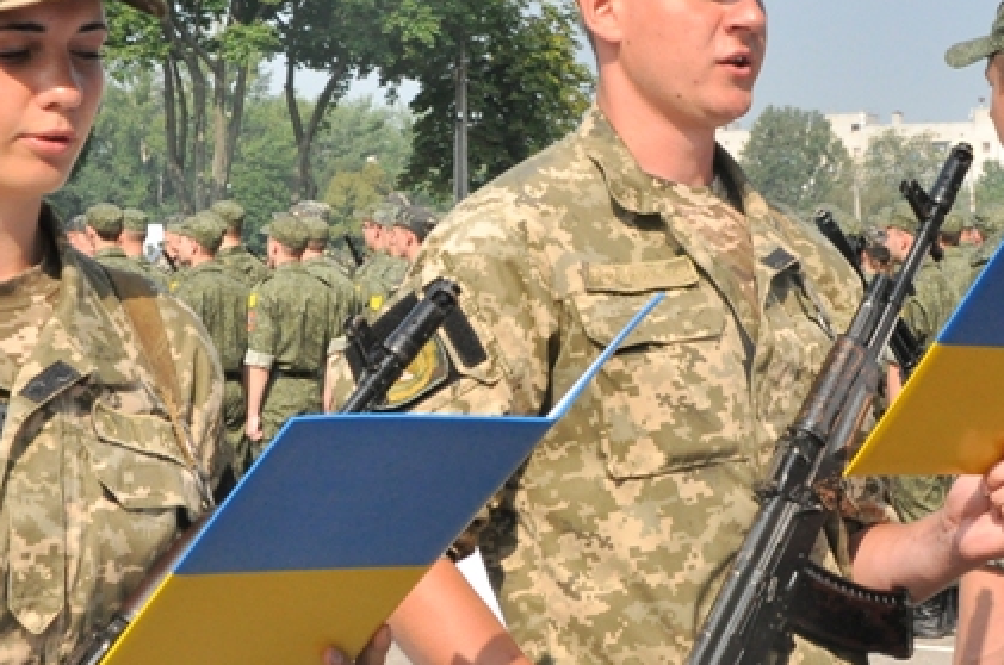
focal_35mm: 107
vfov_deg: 12.7
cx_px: 527
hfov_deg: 19.1
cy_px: 231
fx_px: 2978
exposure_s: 1/800
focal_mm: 30
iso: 1000
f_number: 14
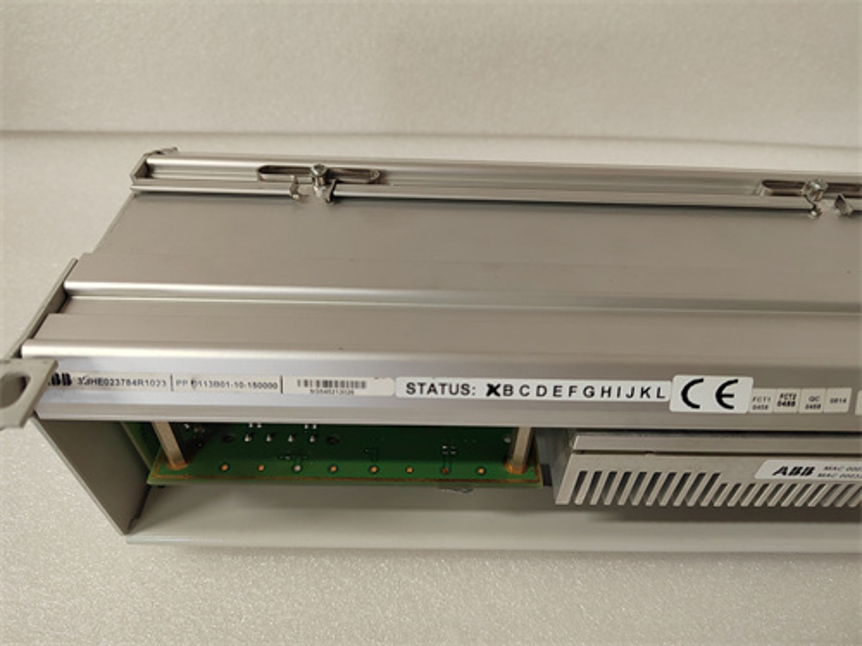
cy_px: 323
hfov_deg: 73.9
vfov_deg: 58.9
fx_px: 573
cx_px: 431
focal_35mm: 23
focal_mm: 5.52
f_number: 1.9
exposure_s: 1/100
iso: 1850
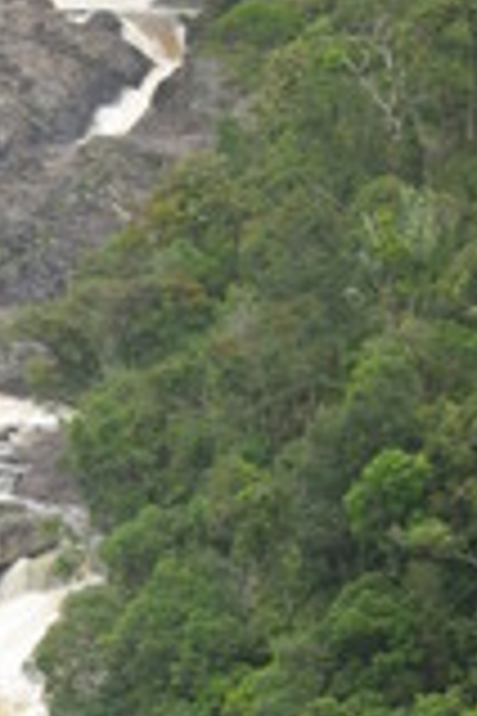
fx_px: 6280
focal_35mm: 316
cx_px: -234
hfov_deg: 4.3
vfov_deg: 6.5
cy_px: 860
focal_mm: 70
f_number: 22
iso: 100
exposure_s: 1/10
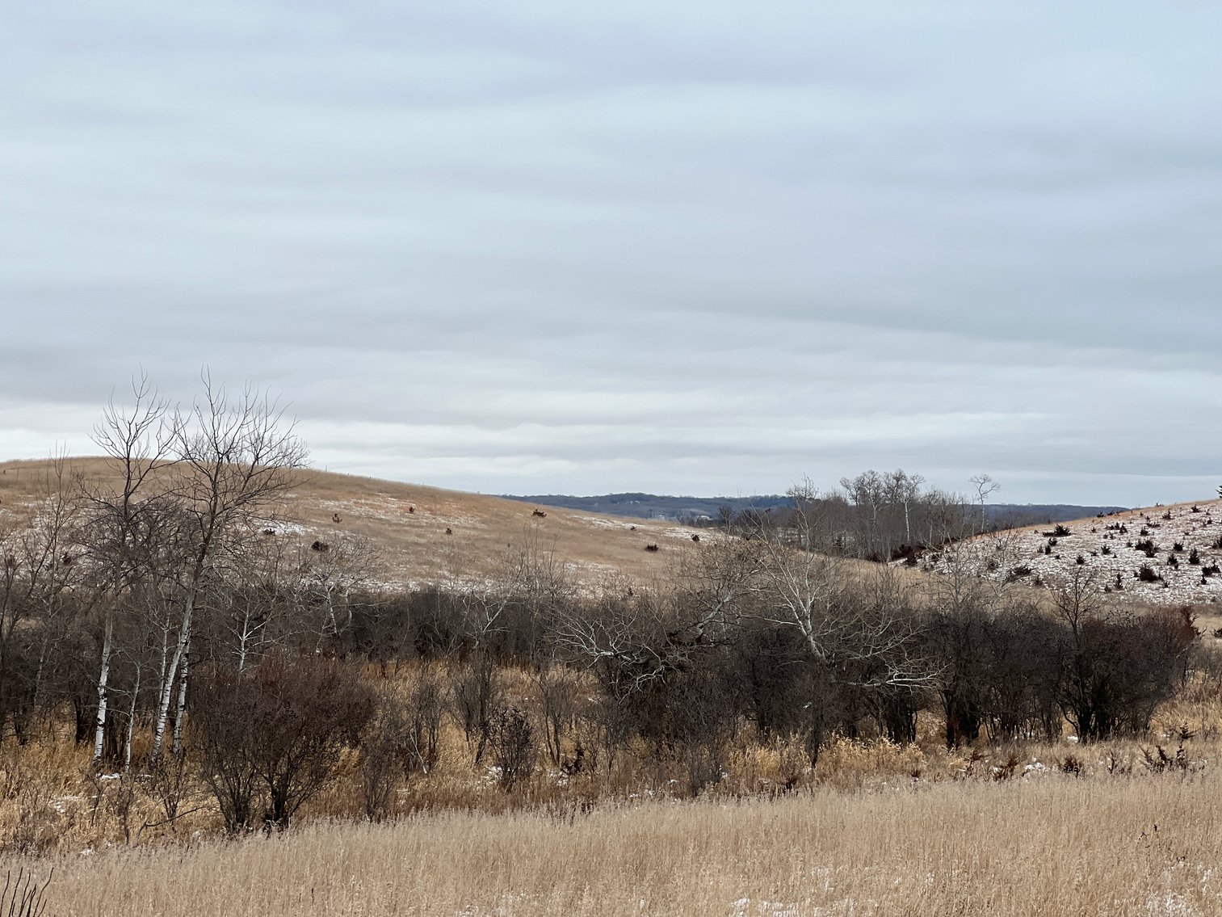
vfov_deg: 19.1
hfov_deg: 25.3
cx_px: 611
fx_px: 2718
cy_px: 458
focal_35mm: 77
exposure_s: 1/533
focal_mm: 9
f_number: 2.8
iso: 32
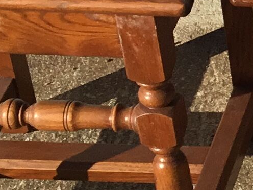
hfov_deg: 8.8
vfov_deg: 7.2
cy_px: -67
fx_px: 1491
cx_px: 616
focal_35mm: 204
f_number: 2.4
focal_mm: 3.3
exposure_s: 1/1508
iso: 25
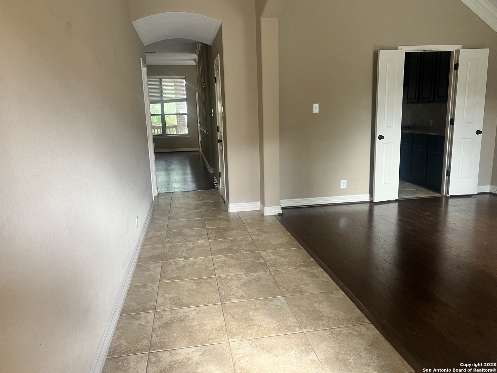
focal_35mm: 26
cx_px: 248
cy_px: 186
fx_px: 373
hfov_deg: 67.3
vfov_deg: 53.1
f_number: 1.5
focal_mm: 5.7
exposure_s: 1/99
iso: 125
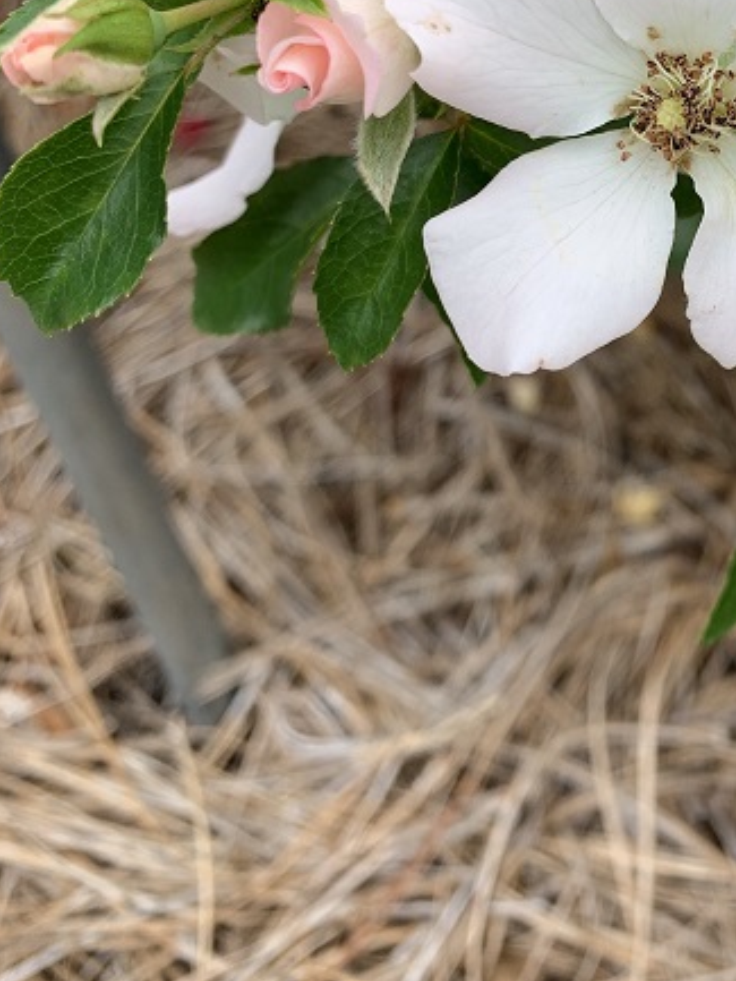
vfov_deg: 37.3
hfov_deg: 29.1
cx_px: 659
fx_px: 1360
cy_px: 111
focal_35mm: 48
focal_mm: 4.25
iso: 25
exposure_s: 1/555
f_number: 1.8
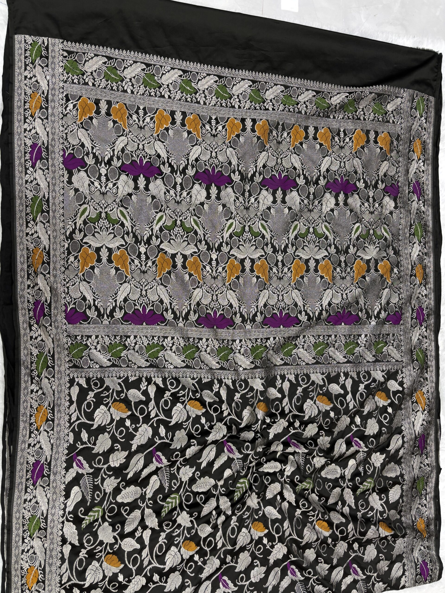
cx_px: 222
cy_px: 296
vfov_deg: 67.3
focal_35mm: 26
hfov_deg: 53.1
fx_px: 446
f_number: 1.6
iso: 100
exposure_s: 1/50
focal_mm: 5.96
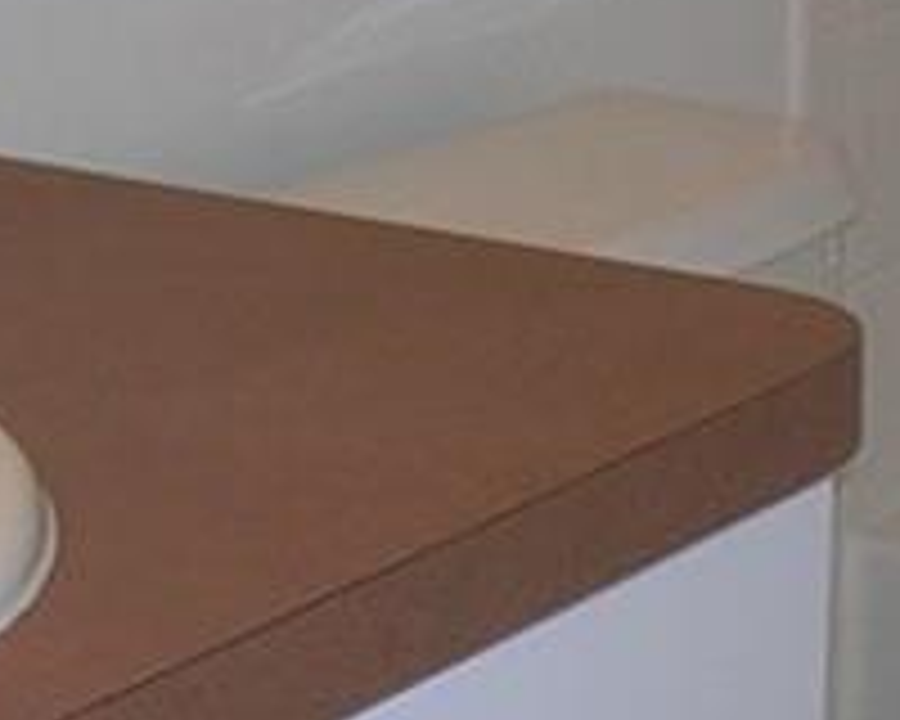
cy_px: 646
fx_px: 4528
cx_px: 954
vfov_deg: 9.1
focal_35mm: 170
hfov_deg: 11.2
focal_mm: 5.7
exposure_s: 1/60.1
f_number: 2.9
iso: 50
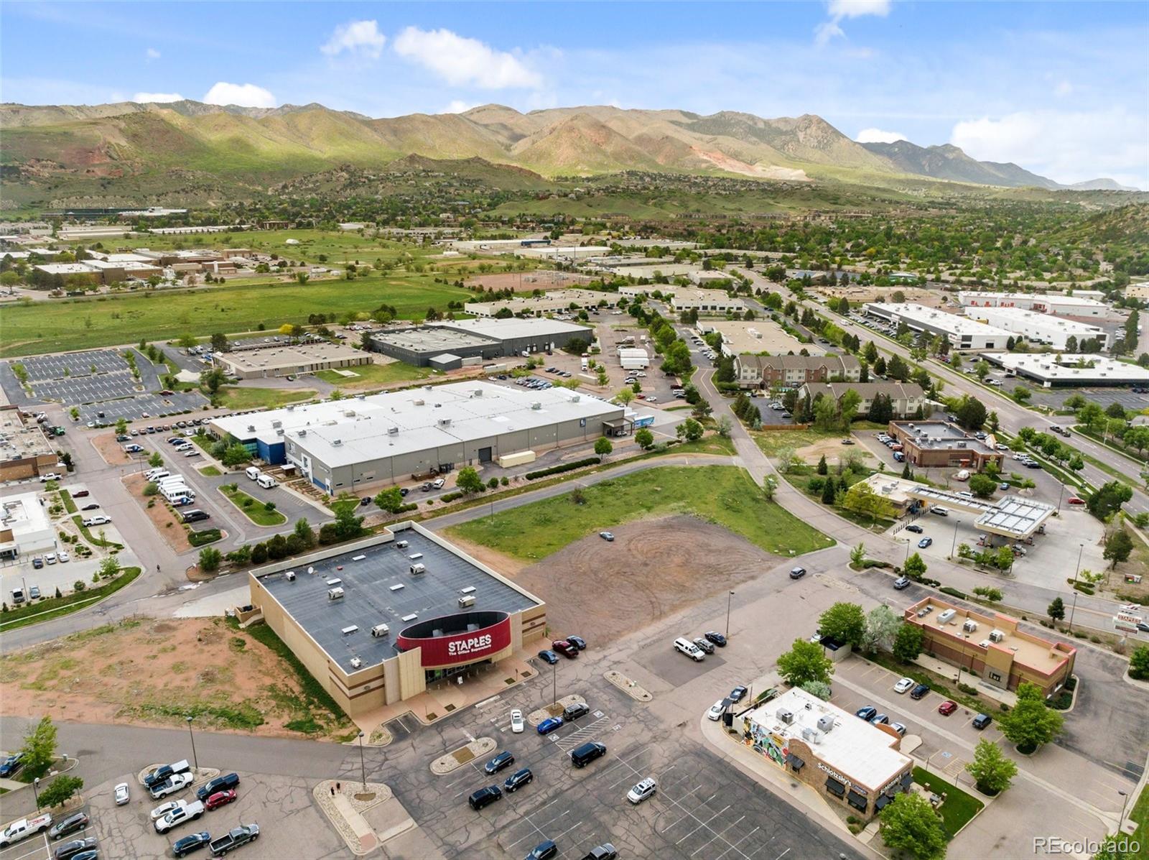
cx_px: 574
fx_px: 796
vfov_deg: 56.7
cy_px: 430
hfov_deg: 71.6
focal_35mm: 24
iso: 340
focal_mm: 12.29
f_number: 2.8
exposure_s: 1/2500
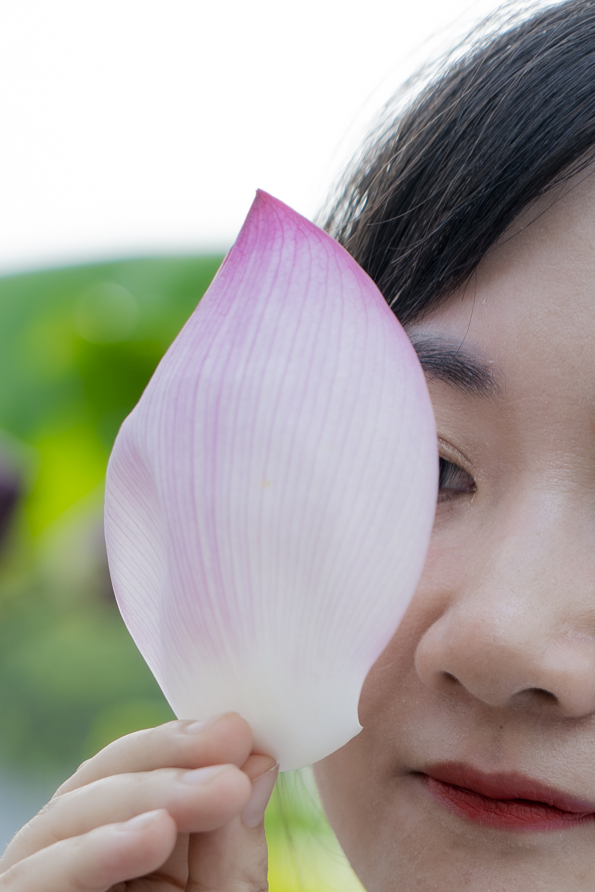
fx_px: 4784
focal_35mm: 193
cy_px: 1085
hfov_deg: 7.1
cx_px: 514
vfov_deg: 10.5
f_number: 2.8
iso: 100
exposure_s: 1/400
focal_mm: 62
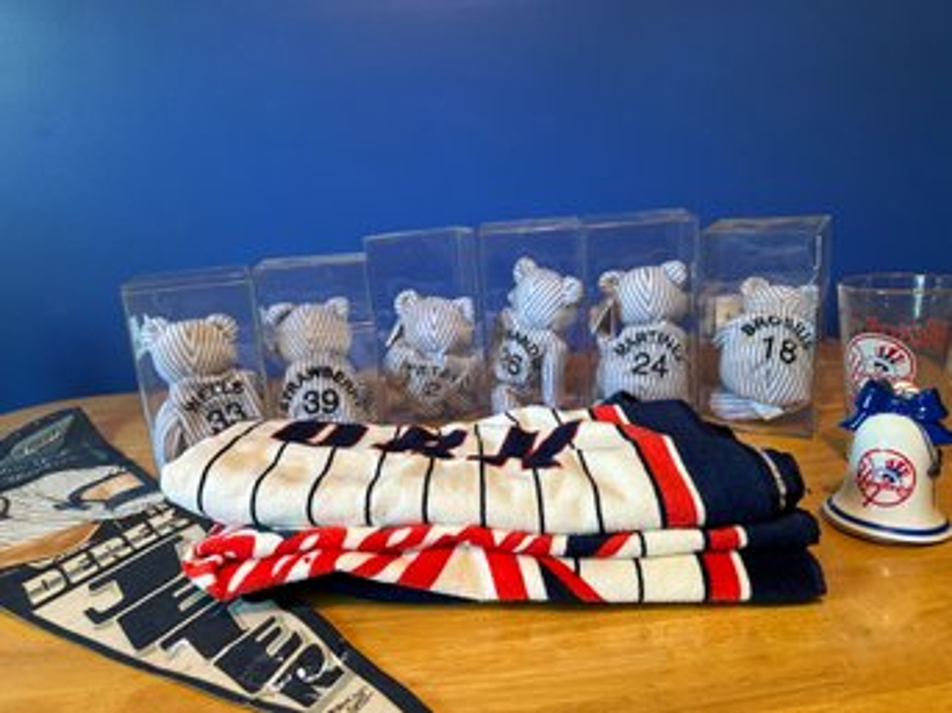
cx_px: 476
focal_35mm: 24
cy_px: 356
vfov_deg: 56.8
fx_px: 660
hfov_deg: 71.6
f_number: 1.78
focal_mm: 6.86
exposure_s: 1/60
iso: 400
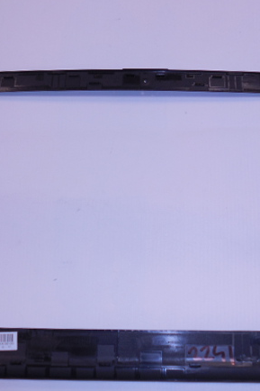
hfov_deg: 29.2
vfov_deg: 42.7
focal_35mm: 46
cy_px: 214
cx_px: 138
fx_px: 499
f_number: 3.8
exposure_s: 1/30
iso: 140
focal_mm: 5.3
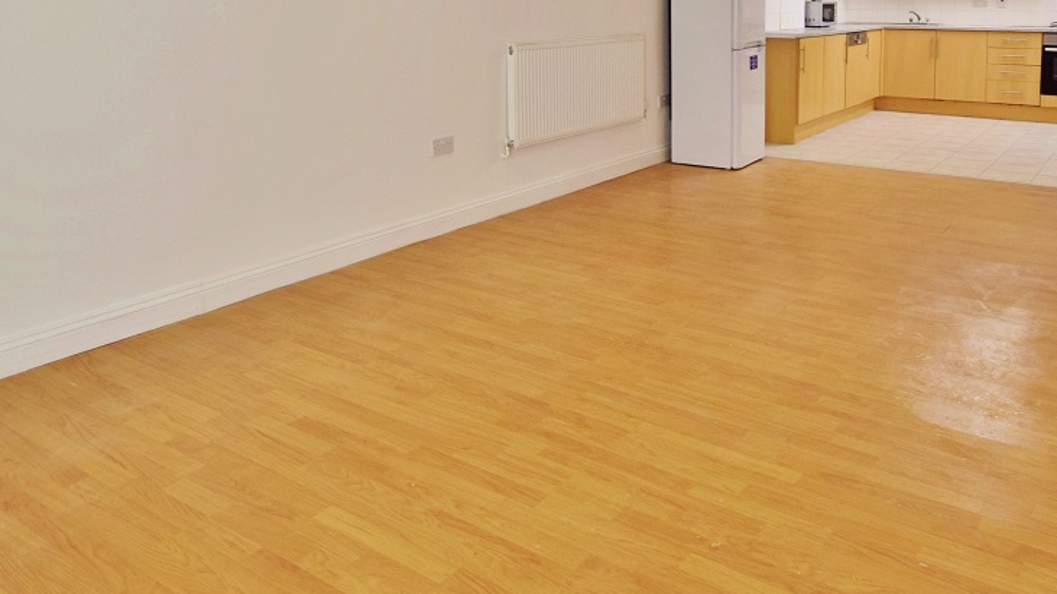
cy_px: 69
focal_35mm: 29
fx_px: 813
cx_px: 631
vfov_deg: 37.7
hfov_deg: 65.5
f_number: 5.6
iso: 400
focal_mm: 10
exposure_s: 1/125
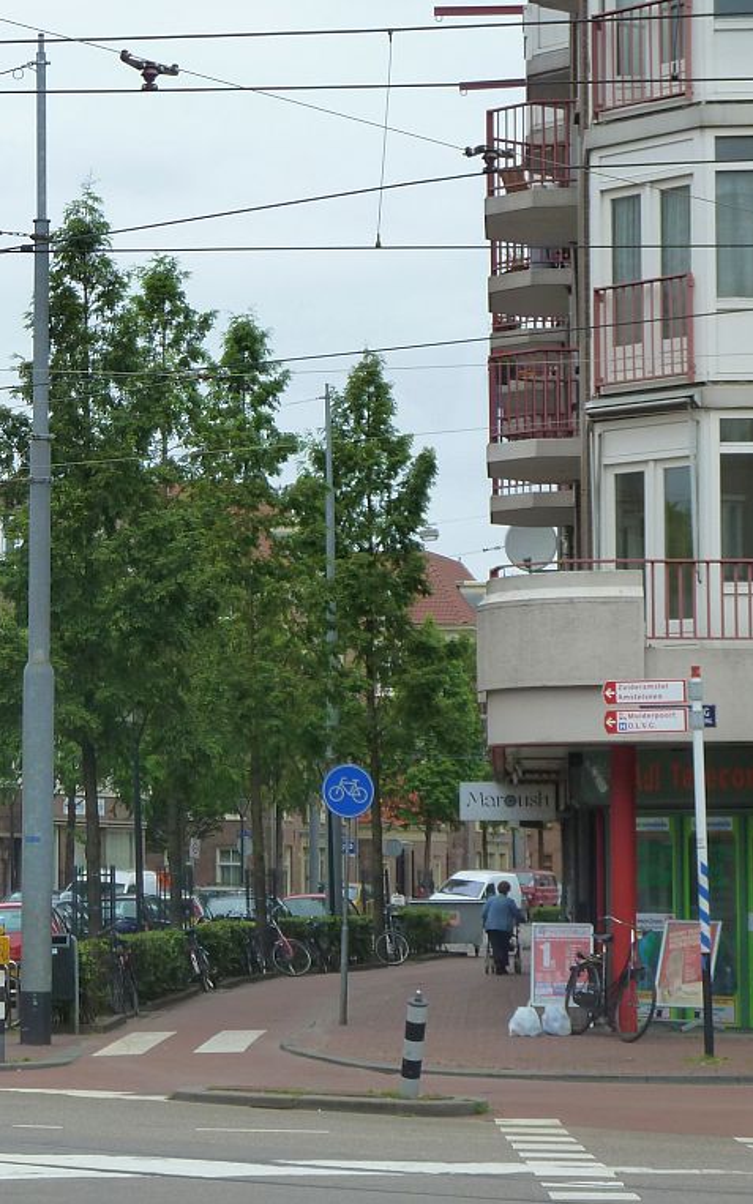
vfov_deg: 17.7
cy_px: 602
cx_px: 13
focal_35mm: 118
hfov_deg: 11.0
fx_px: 3874
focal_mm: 13.7
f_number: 4.2
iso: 125
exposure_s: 1/250
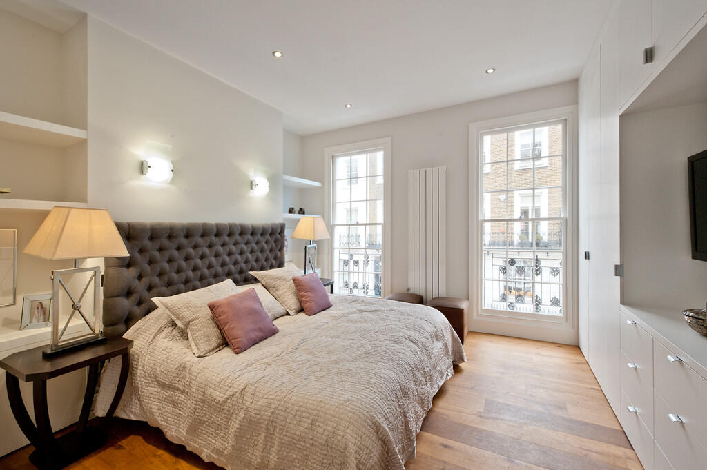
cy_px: 235
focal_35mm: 15
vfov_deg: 77.2
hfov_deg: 100.4
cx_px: 354
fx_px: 294
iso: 200
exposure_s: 1/2.5
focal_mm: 15
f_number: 13
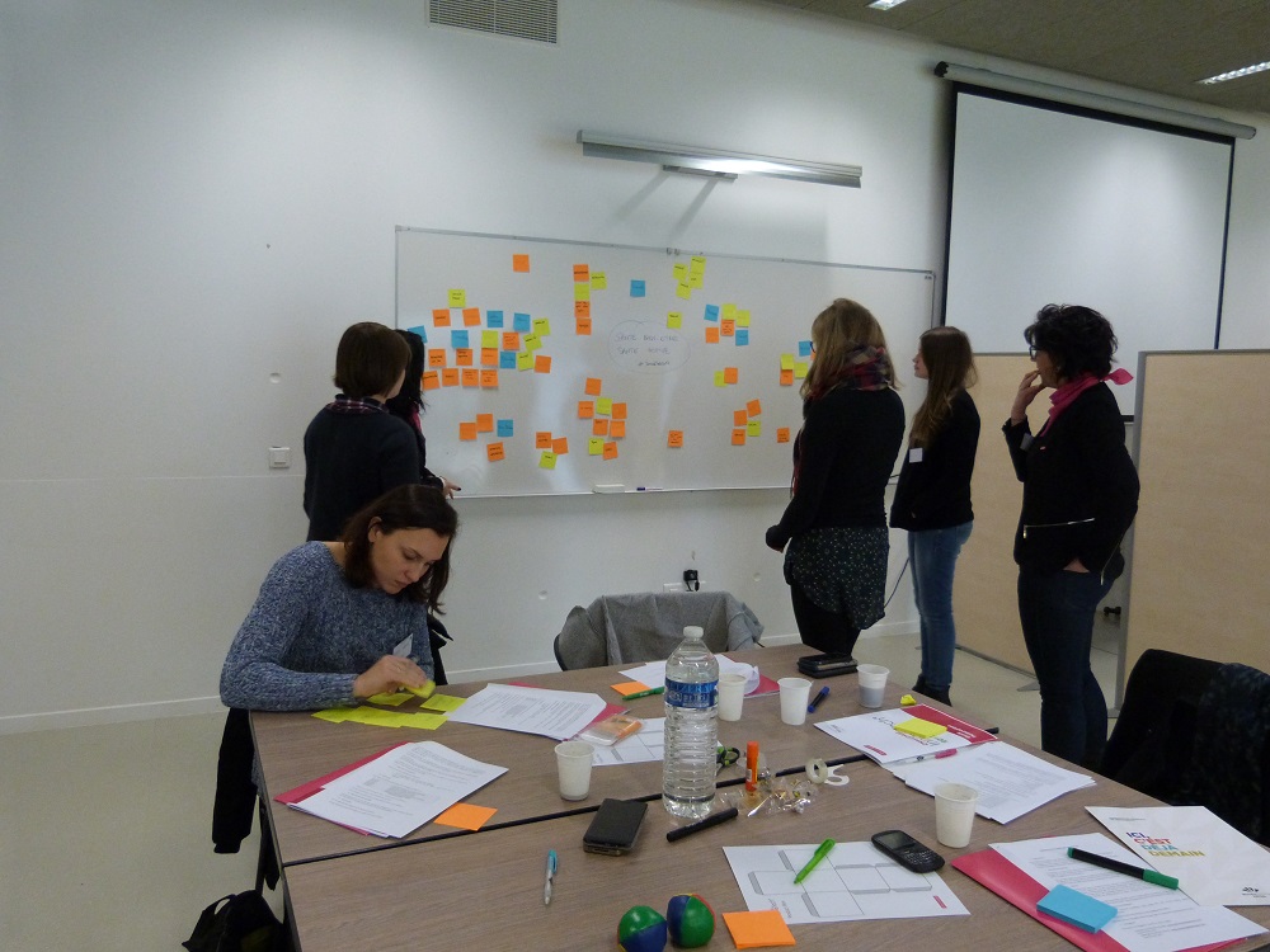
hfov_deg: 69.4
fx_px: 917
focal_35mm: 25
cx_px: 635
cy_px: 476
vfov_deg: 54.9
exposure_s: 1/20
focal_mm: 4.5
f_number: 2.8
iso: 400
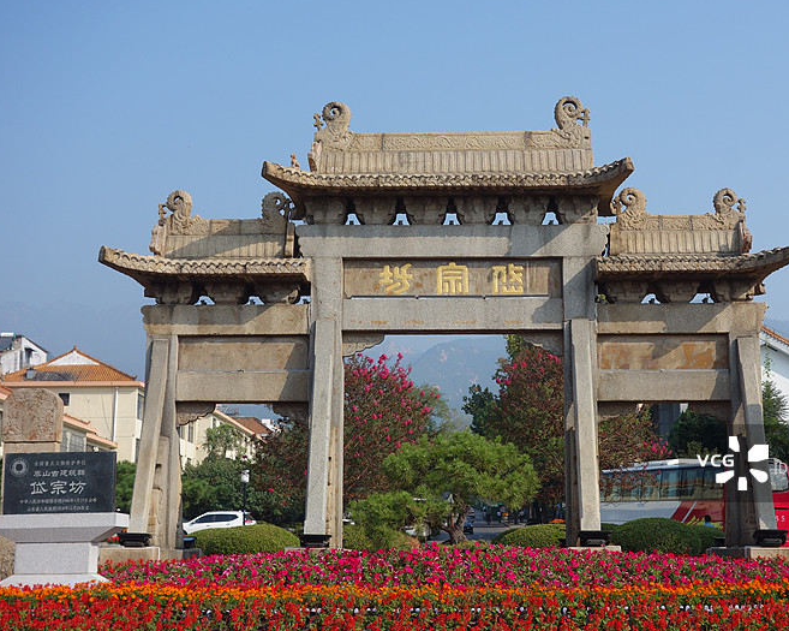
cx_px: 466
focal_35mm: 56
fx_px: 1307
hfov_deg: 33.5
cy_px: 314
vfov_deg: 27.1
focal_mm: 18.02
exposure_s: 1/500
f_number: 5.6
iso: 125
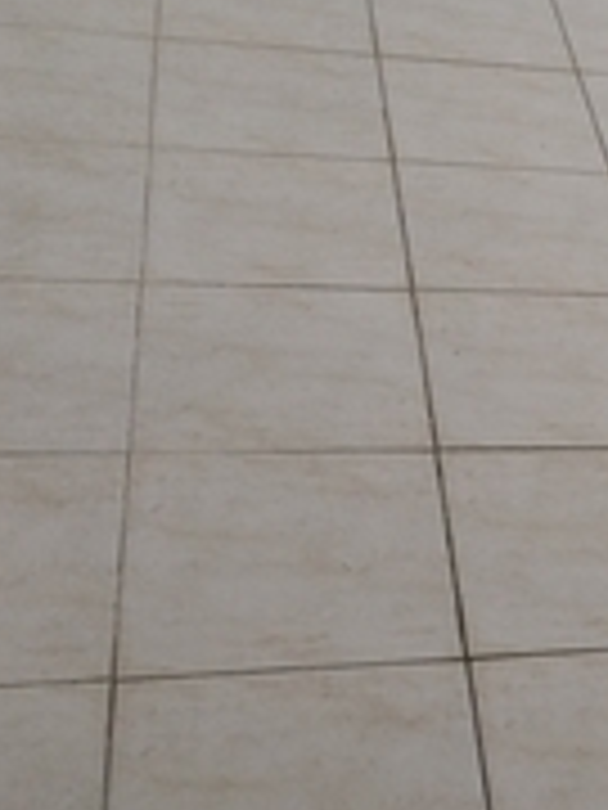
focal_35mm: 66
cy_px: 466
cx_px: 840
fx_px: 1546
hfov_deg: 20.0
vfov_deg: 29.3
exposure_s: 1/100
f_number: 1.8
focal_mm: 4.7
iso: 1152
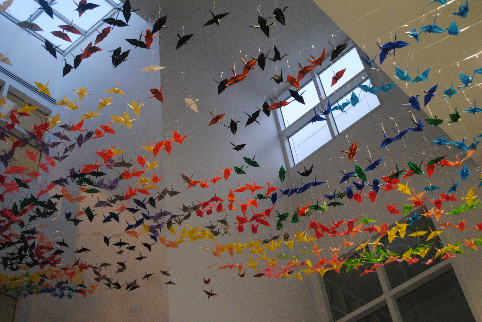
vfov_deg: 29.9
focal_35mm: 45
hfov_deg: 43.6
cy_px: 161
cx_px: 241
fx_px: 603
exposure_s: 1/30
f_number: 4.5
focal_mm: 30
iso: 1400
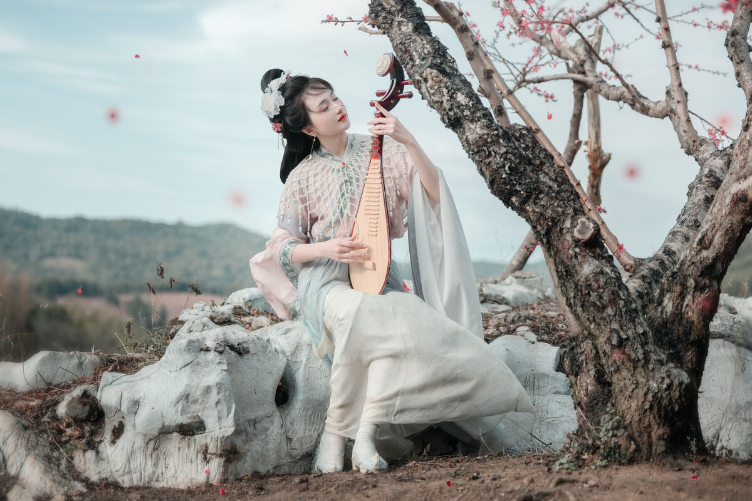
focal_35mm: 69
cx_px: 376
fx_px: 1441
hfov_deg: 29.2
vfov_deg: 19.7
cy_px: 250
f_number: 2.8
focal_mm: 70
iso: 50
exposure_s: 1/800
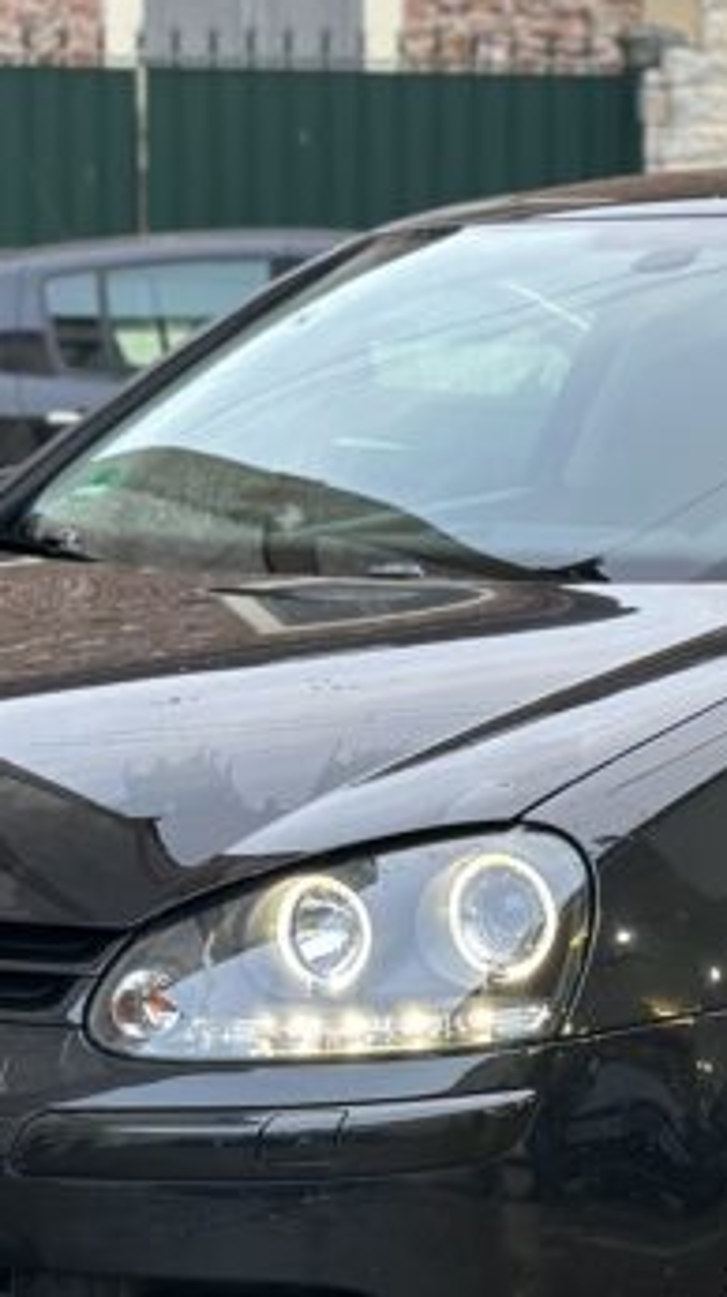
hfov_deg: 10.0
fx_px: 4157
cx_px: 570
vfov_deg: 17.7
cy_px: 922
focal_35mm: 121
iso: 160
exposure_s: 1/50
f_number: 1.78
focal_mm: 6.86
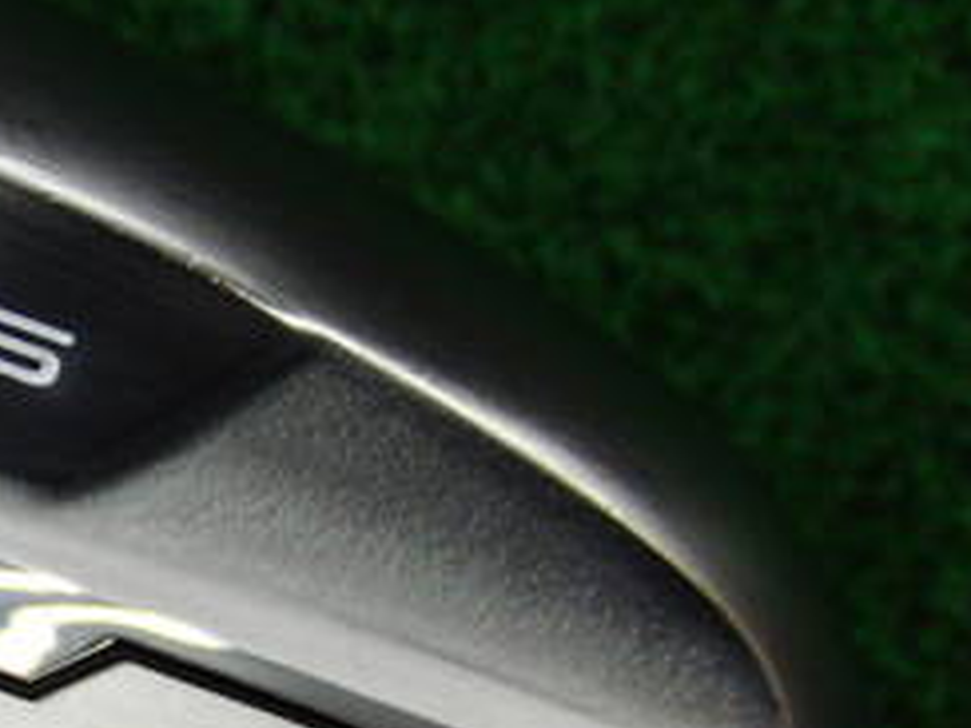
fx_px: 2721
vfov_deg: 15.2
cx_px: -291
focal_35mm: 97
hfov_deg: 18.8
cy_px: 501
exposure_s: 1/80
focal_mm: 6.42
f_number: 3.6
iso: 160
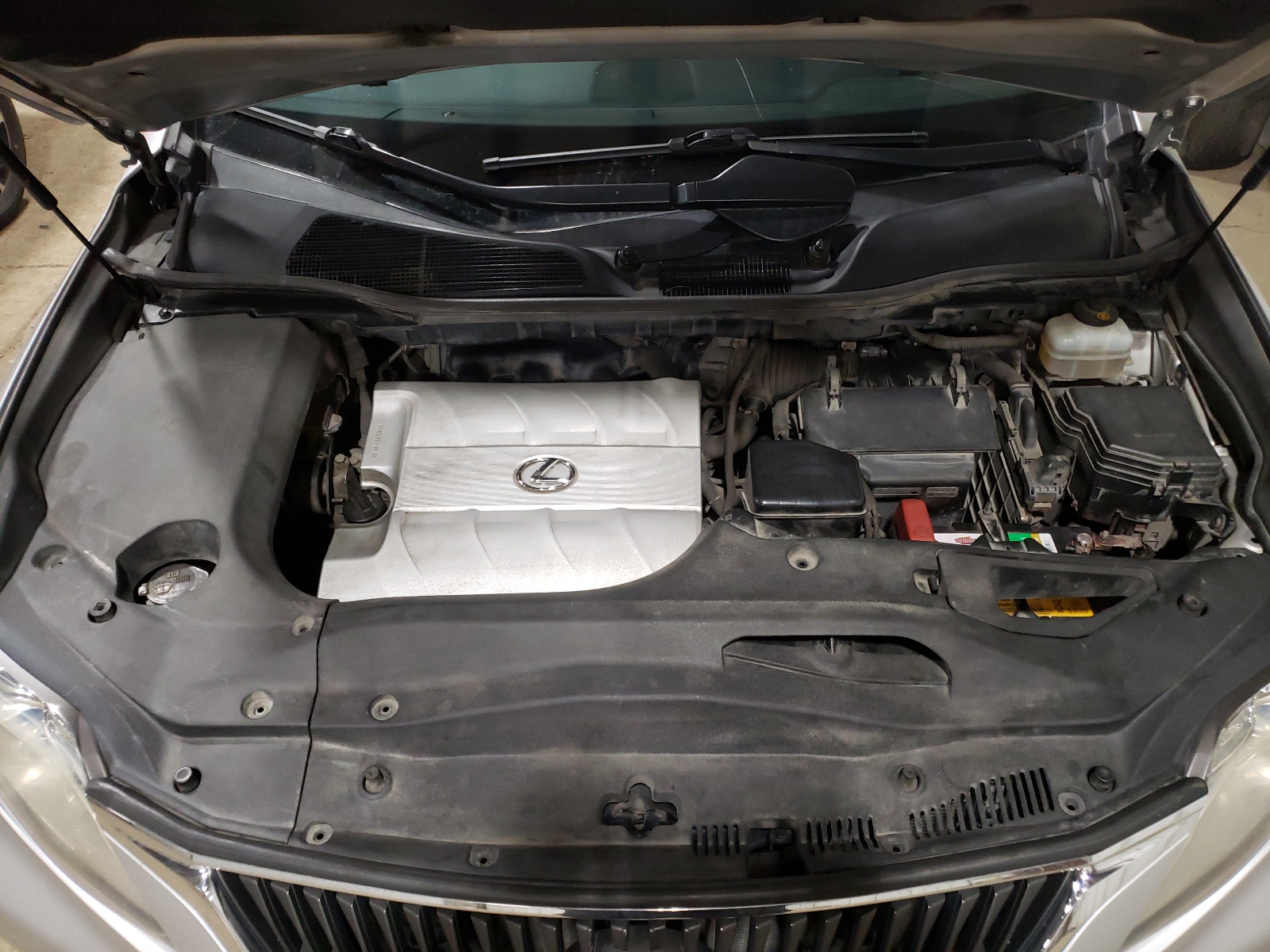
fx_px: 954
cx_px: 635
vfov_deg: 53.1
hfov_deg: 67.3
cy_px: 476
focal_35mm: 26
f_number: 1.5
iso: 256
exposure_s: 1/40
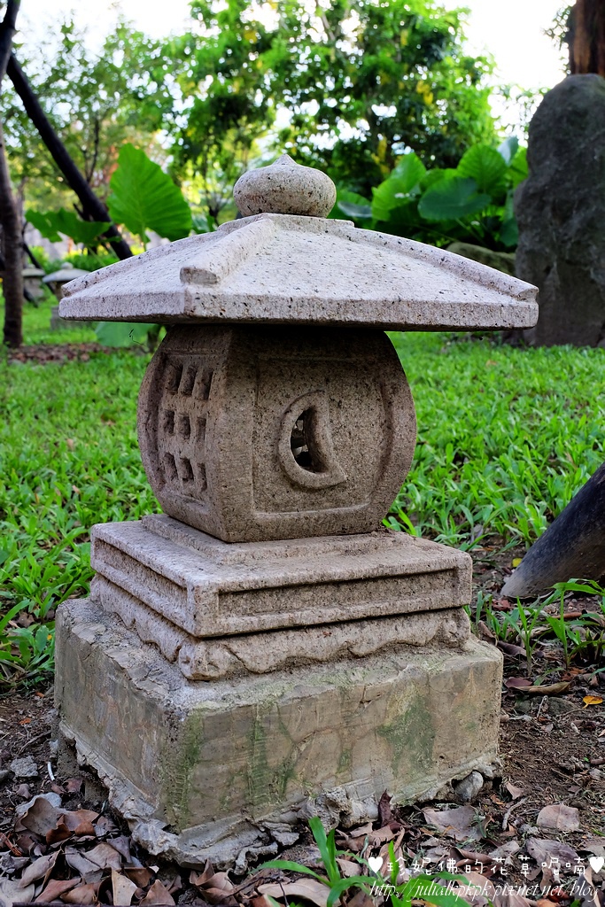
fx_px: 958
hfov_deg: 35.1
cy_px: 454
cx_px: 302
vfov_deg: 50.7
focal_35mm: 38
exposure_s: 1/40
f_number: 9
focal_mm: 25.6
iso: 1000
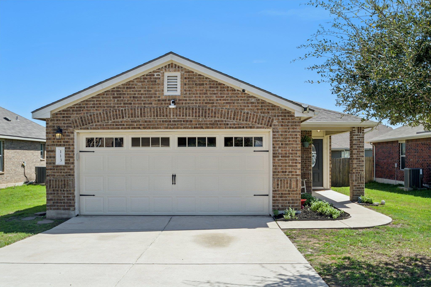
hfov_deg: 53.1
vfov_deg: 36.9
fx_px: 431
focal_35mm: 36
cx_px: 216
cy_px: 144
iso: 400
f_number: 8
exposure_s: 1/640
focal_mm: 24
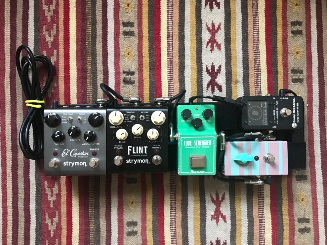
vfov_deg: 48.2
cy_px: 126
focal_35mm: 29
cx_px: 165
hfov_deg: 61.7
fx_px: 274
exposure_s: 1/15
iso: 64
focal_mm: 3.99
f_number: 1.8
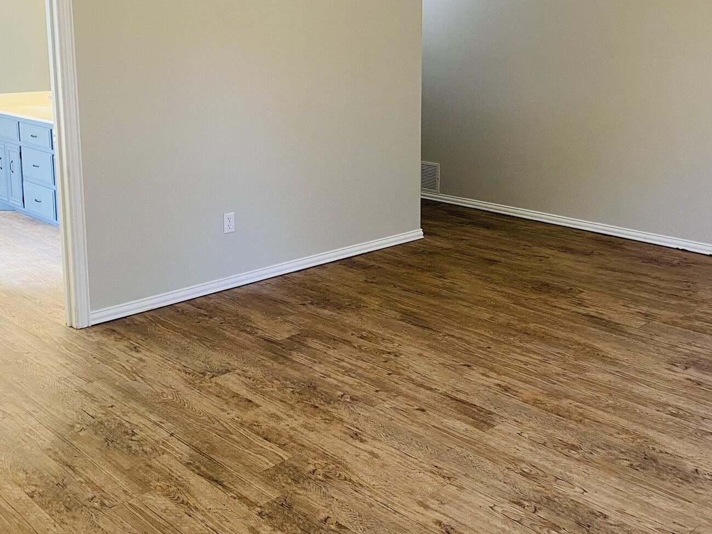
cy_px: 160
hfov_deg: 45.8
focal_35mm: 41
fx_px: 843
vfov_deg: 34.7
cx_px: 351
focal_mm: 4.25
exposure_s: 1/60
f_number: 1.8
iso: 100
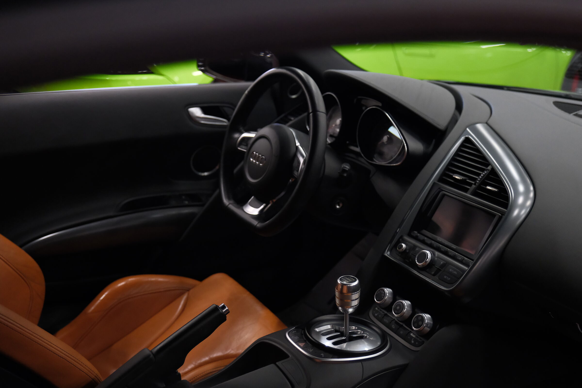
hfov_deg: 47.4
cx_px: 291
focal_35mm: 41
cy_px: 194
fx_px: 663
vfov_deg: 32.6
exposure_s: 1/100
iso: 3200
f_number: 2.8
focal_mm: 27.4
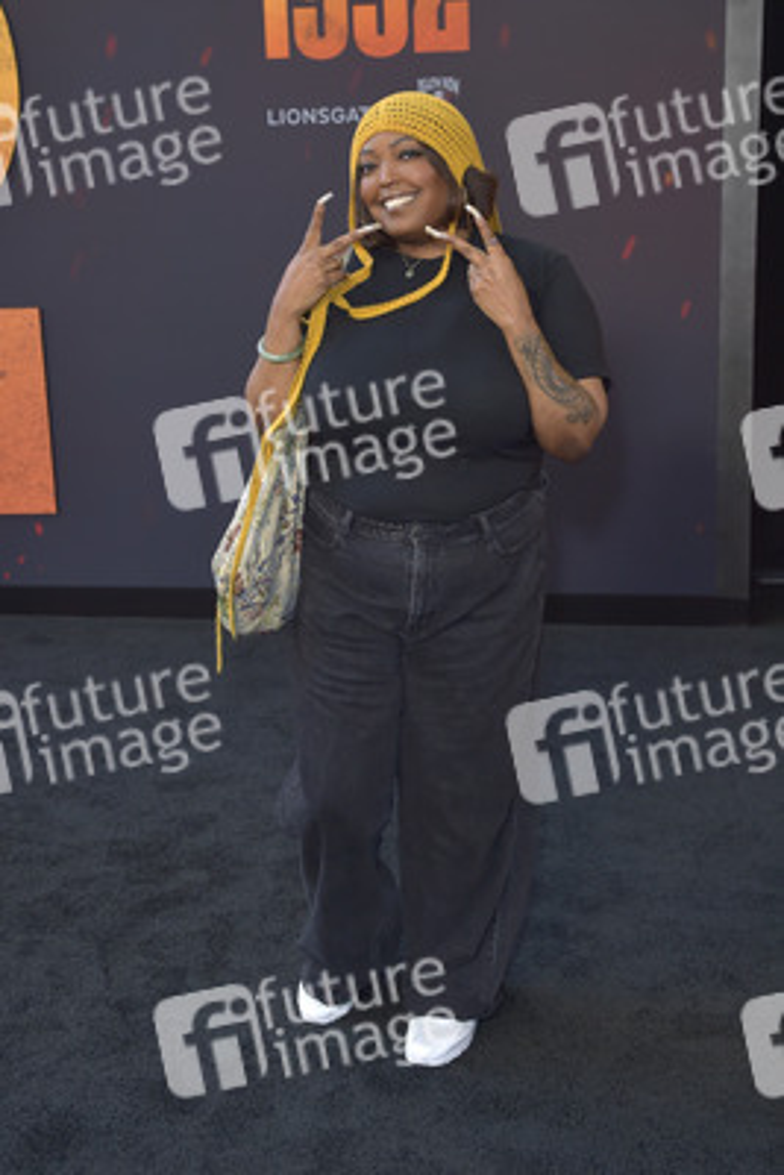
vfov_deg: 48.4
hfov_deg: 33.4
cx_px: 392
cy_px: 588
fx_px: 1305
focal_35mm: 40
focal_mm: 40
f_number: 6.3
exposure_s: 1/250
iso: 640
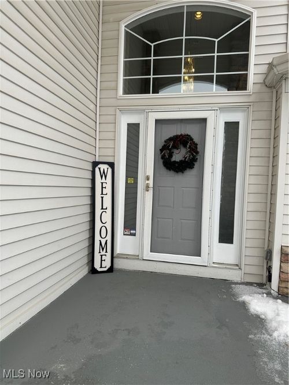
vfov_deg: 71.6
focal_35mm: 24
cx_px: 144
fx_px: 267
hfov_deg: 56.8
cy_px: 192
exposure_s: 1/543
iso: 80
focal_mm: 6.86
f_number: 1.78
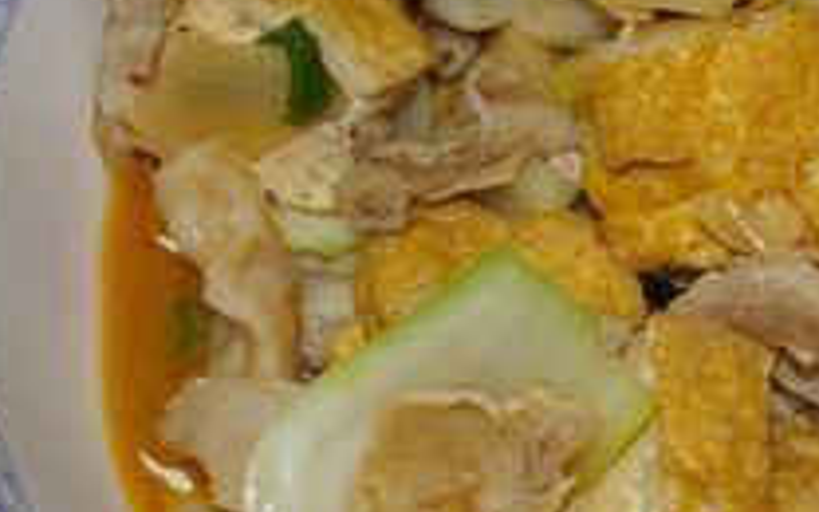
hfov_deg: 16.7
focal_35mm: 121
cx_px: 898
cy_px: 276
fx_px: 2706
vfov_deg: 10.8
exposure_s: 1/45
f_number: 4
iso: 200
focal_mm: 33
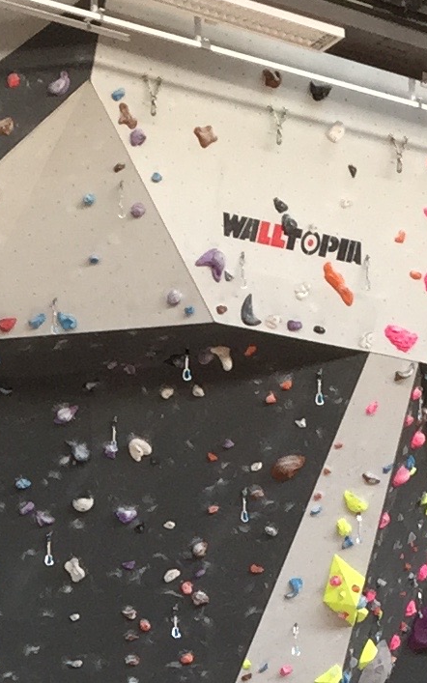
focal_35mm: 142
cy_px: 1063
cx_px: -273
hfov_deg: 8.9
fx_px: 2643
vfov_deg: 13.7
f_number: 2.2
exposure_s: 1/30
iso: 40
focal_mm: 4.15
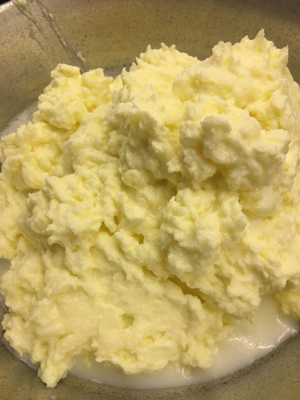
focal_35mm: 29
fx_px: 335
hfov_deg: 48.2
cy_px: 200
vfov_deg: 61.7
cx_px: 150
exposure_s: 1/33
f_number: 2.2
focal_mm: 4.15
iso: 64
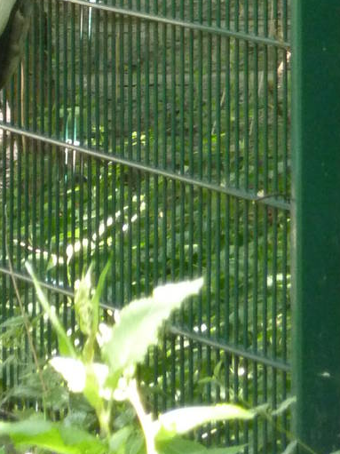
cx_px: -27
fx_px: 10665
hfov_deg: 1.8
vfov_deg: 2.4
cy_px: -167
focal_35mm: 814
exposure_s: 1/60
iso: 400
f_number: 4.7
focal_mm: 42.6
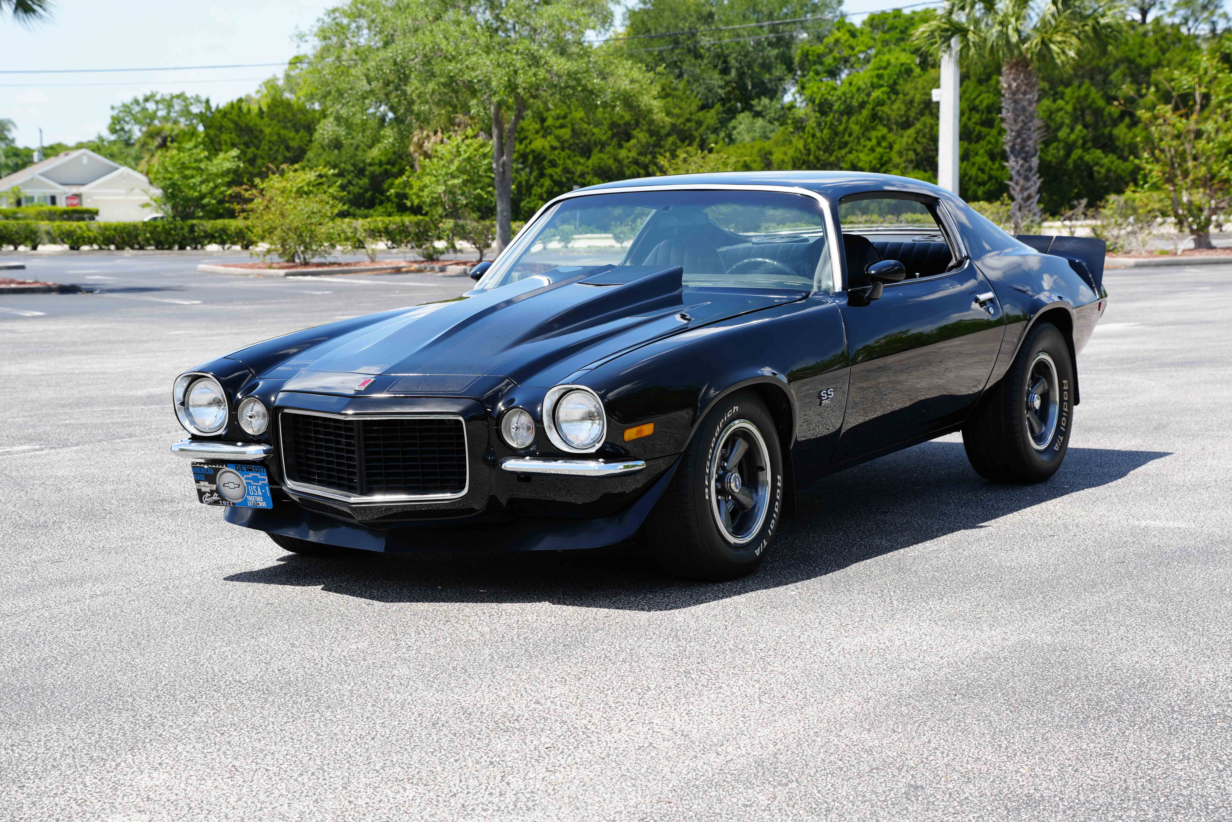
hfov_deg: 28.5
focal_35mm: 71
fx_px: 2430
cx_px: 616
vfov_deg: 19.2
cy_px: 411
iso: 100
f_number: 7.1
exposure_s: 1/125
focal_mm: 71
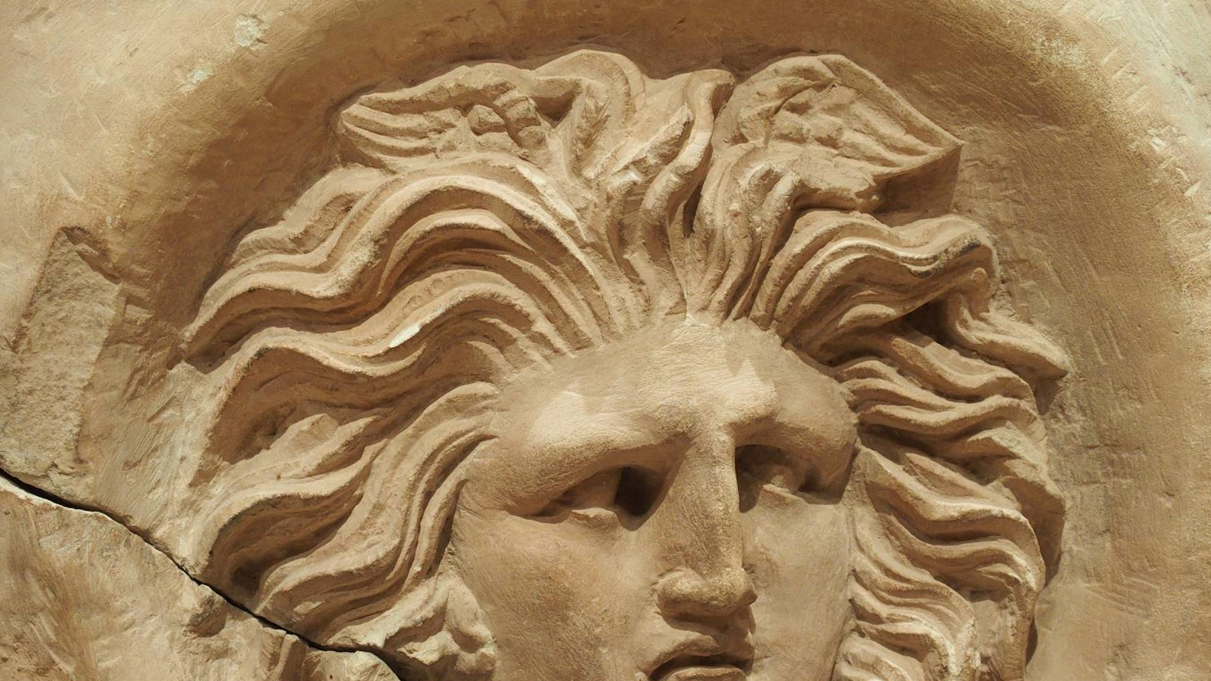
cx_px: 607
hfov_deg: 28.2
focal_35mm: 75
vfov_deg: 16.1
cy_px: 429
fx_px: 2408
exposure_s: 1/60
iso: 400
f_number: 2.8
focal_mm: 14.5
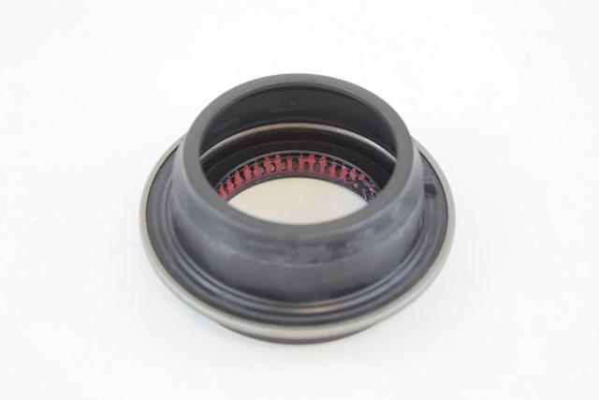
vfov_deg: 16.6
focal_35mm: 82
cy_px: 200
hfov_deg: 24.6
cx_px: 300
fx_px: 1373
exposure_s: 1/60
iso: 2500
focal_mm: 55
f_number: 5.6
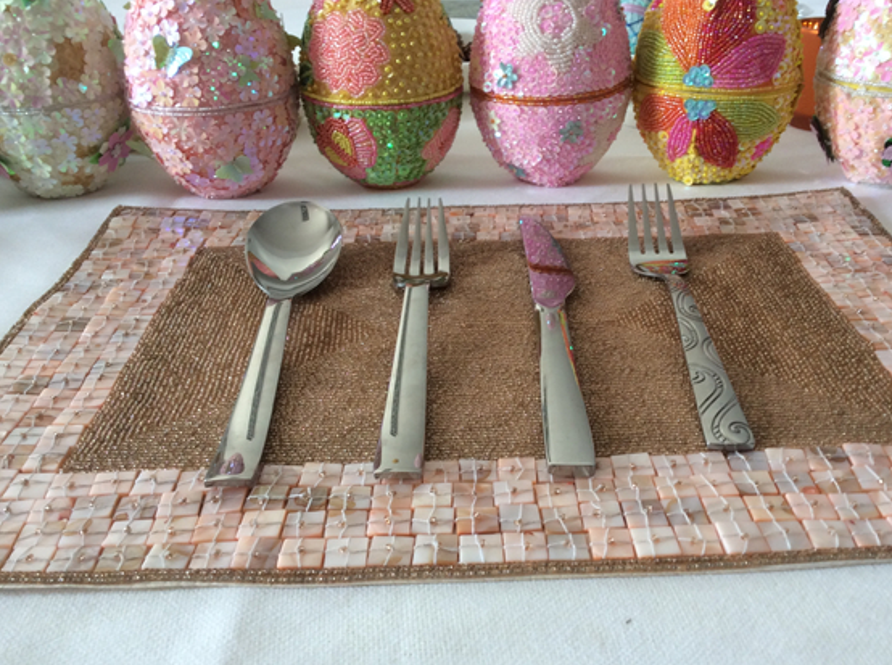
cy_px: 351
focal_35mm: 37
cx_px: 478
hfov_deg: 50.2
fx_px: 951
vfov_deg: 38.5
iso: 40
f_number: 2.4
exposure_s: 1/50
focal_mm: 3.3
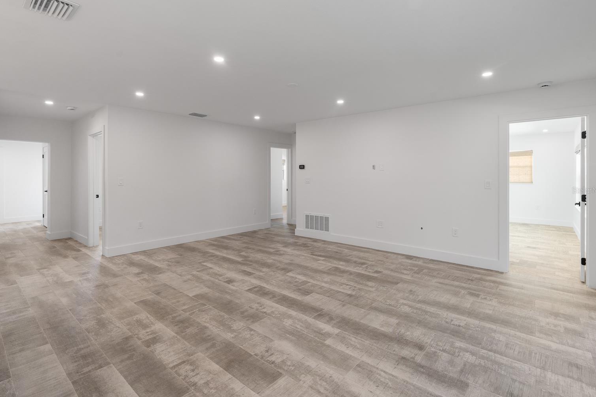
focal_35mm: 17
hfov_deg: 93.3
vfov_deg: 70.4
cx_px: 291
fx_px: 281
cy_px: 190
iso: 800
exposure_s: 1/30
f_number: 8
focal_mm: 16
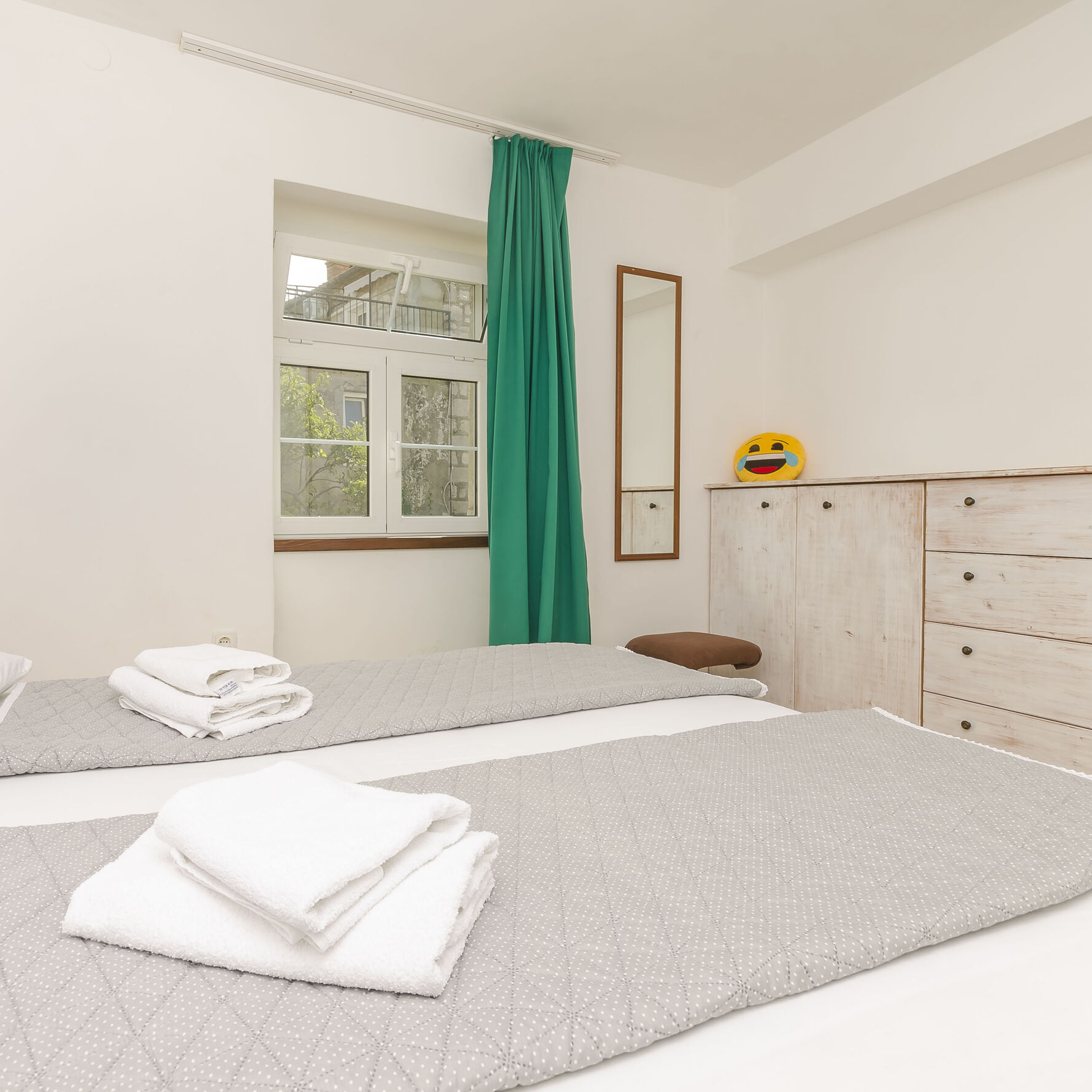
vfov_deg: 74.8
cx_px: 447
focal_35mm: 20
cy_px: 526
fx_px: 714
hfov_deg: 74.2
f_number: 9
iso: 100
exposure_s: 1/100
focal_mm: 10
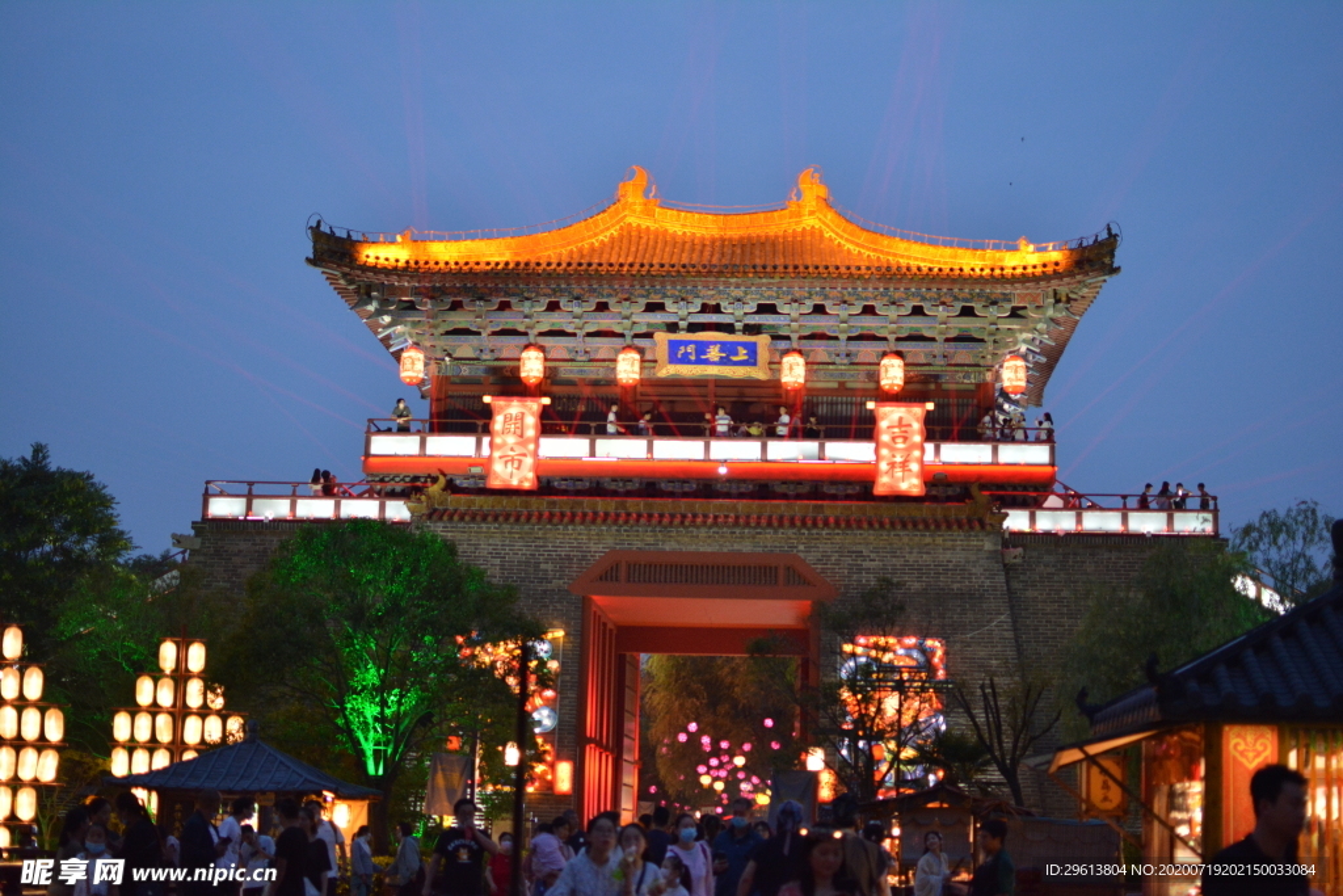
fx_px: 1959
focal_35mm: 52
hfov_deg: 37.8
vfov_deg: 25.8
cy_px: 448
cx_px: 672
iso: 800
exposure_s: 1/125
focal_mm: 35
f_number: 1.8
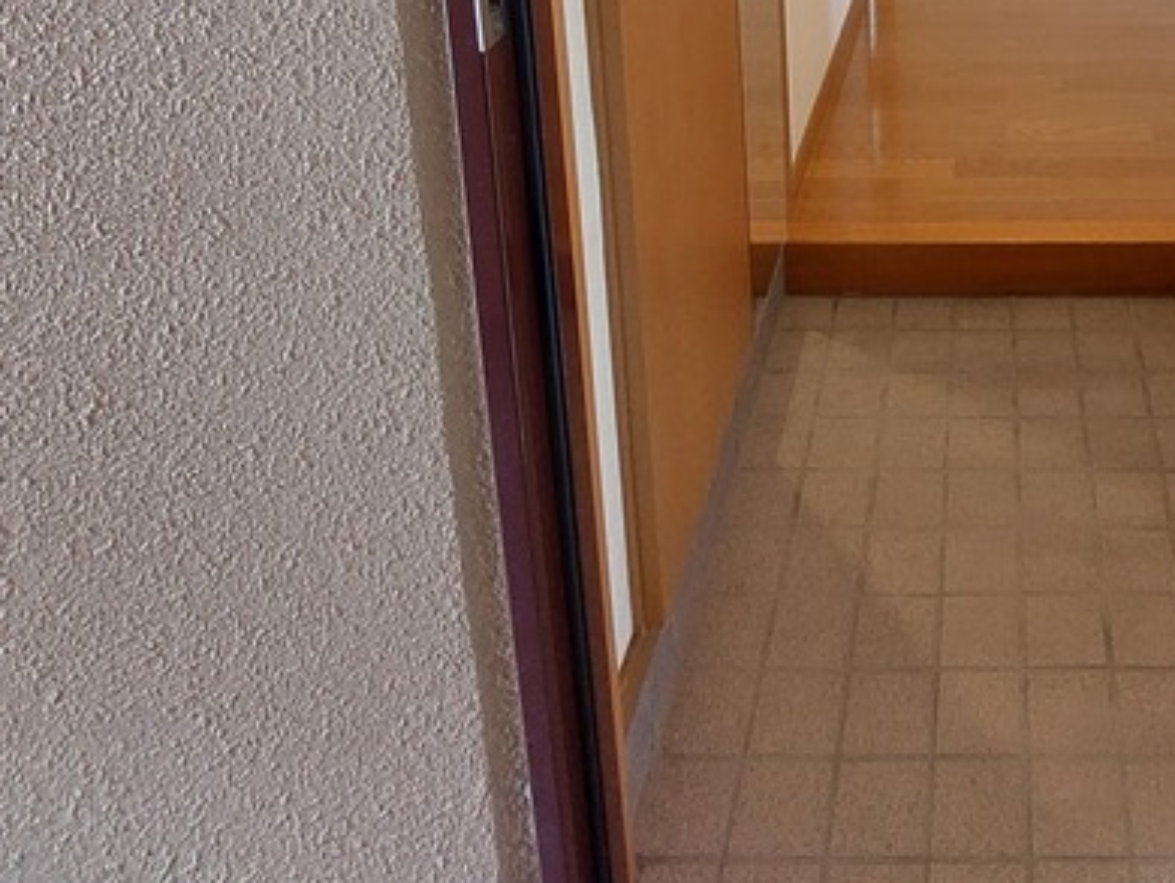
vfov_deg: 34.8
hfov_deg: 51.3
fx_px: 1087
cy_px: -187
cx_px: 1021
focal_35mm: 32
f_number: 2.2
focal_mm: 1.74
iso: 320
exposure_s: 1/40
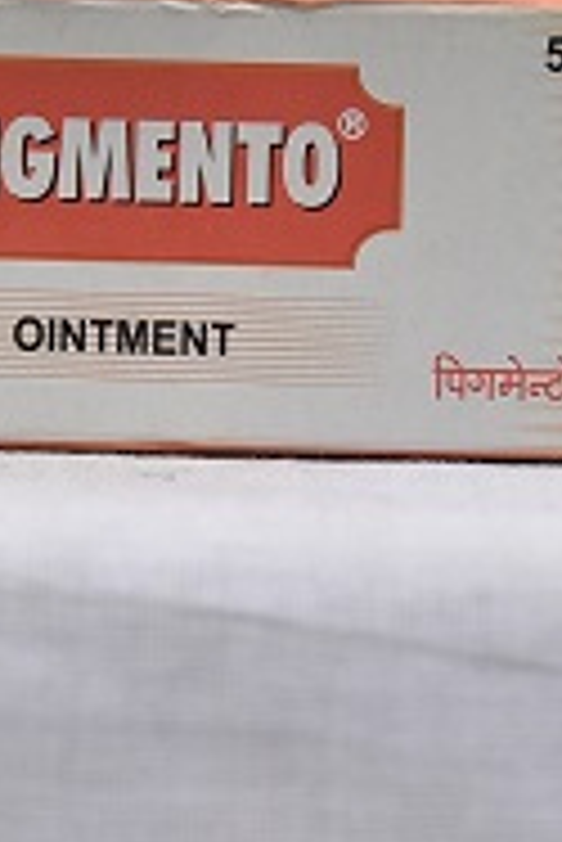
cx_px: 130
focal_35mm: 267
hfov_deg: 5.2
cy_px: 194
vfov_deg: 7.7
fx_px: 6240
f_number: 4
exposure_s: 1/125
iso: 1600
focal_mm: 95
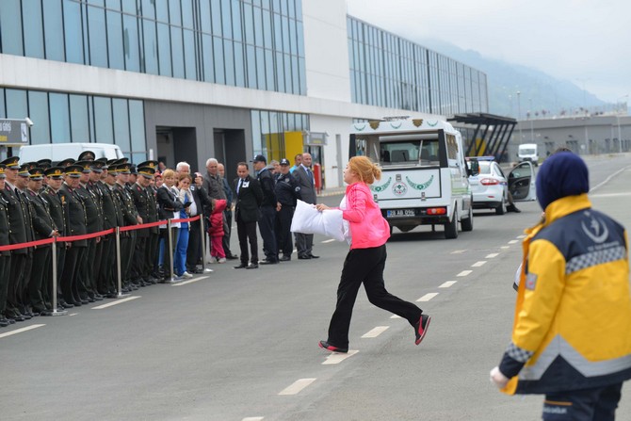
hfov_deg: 17.1
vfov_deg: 11.4
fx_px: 2104
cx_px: 316
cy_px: 210
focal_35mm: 120
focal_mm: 120
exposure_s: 1/800
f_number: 7.1
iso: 200
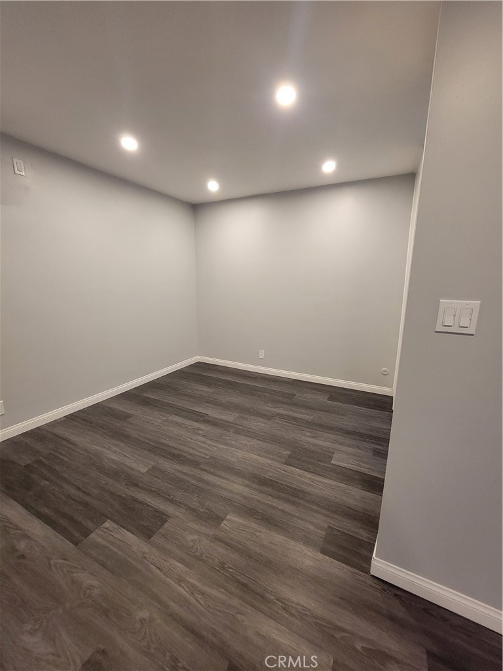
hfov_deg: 89.9
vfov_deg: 106.2
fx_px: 252
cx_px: 252
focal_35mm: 13
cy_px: 336
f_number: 2.2
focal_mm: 2.2
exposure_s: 1/60
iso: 320
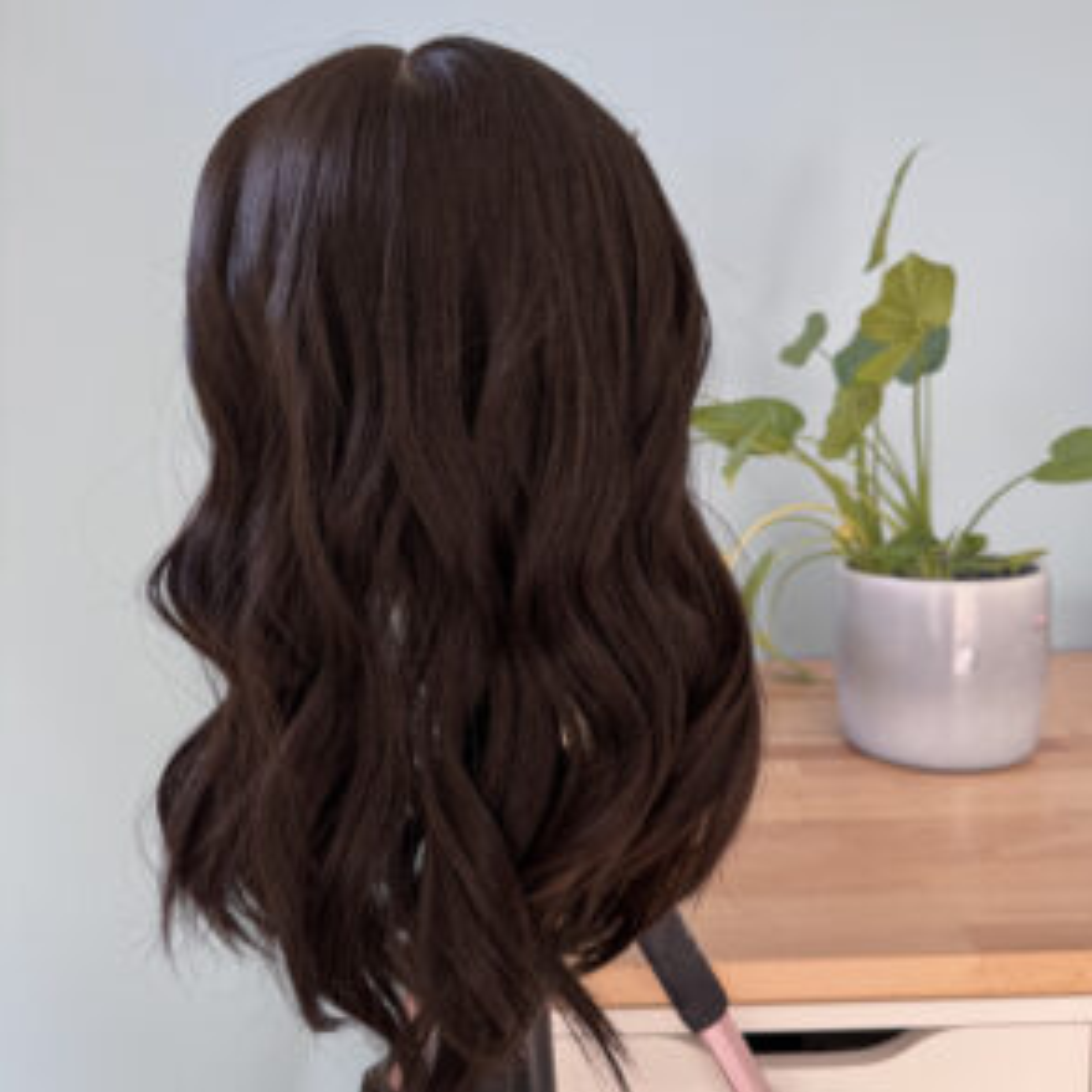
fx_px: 1035
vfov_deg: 55.6
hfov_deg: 55.6
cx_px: 555
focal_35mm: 29
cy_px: 526
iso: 200
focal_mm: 6.76
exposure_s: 1/65
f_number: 1.78
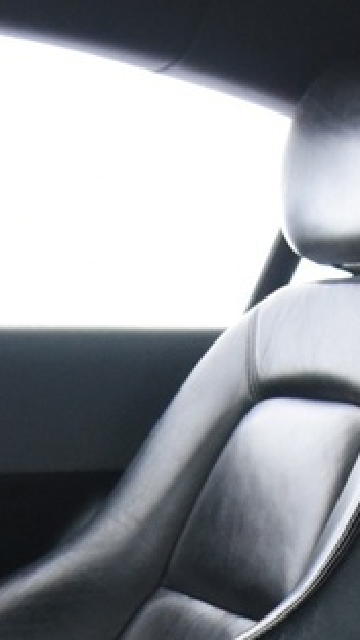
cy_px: 1004
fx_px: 2207
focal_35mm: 130
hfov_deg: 9.3
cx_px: 125
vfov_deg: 15.1
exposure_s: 1/20
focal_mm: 24
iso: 4000
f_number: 4
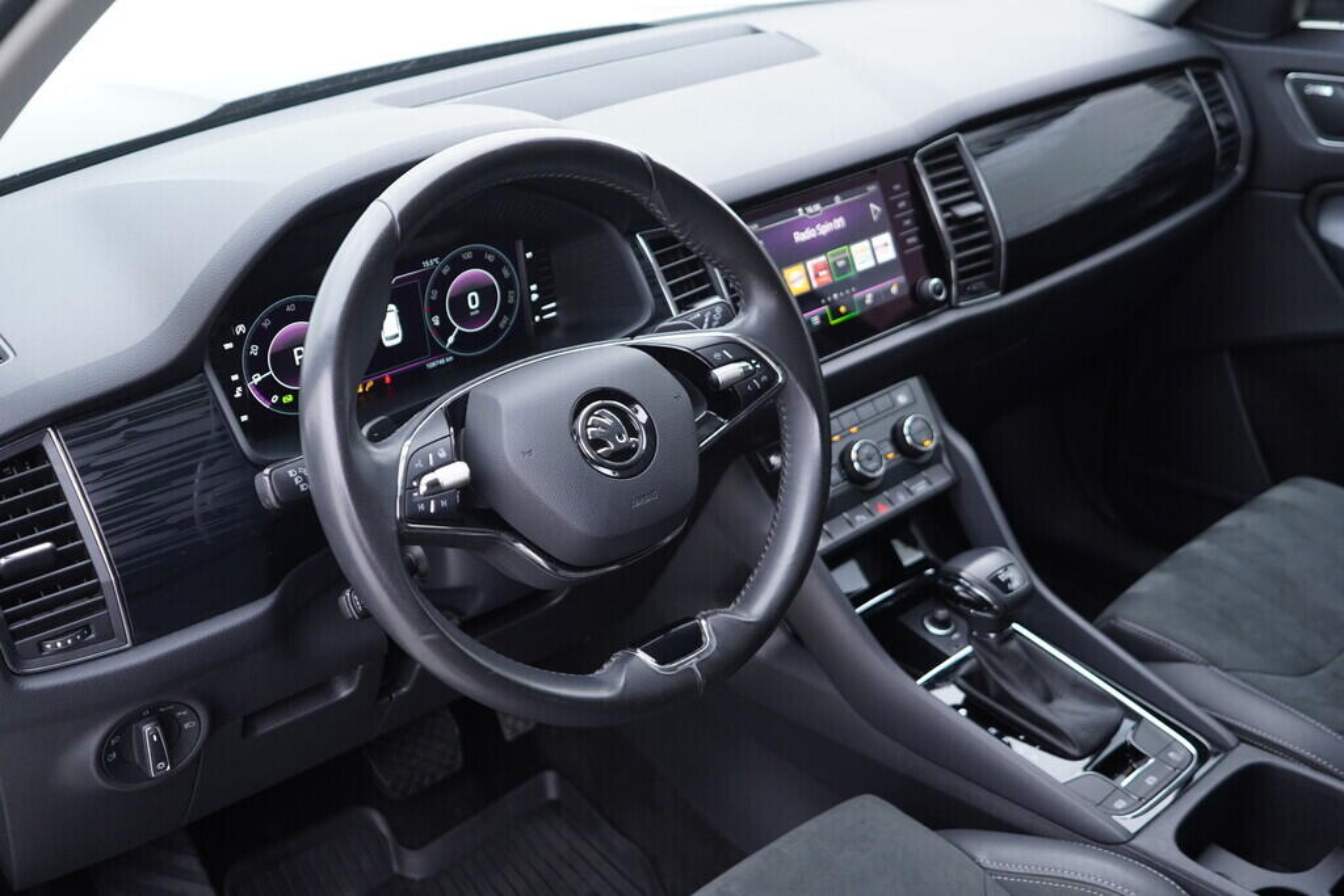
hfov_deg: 53.1
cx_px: 672
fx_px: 1344
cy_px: 448
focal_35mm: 36
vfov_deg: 36.9
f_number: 2.8
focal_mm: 24
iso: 320
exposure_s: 1/40
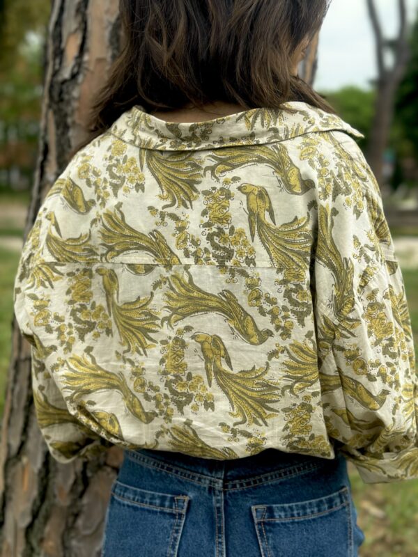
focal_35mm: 48
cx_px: 209
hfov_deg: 30.3
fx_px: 773
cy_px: 278
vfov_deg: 39.7
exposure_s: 1/1453
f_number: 1.78
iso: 80
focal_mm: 6.86
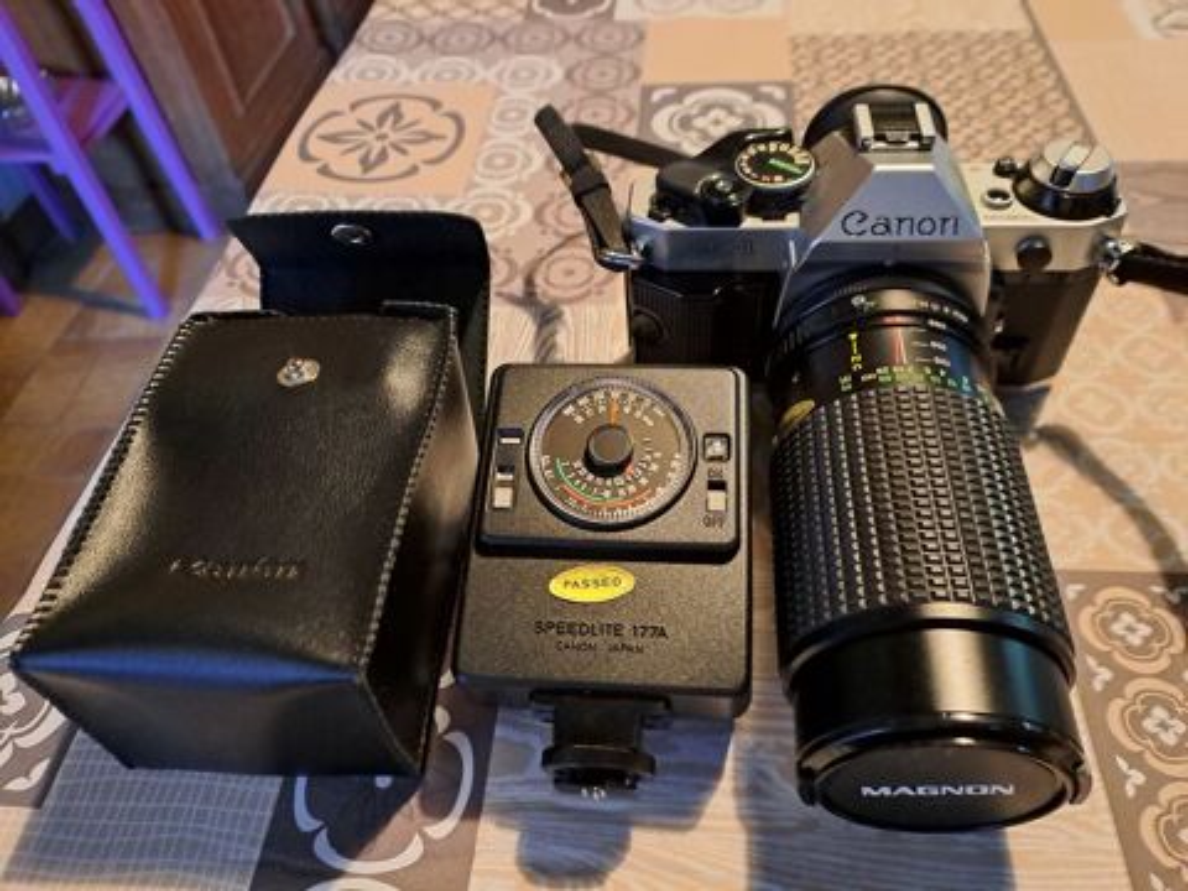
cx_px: 594
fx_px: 858
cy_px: 446
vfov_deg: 54.9
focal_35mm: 25
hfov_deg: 69.4
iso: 500
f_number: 1.8
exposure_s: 1/25
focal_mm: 4.65
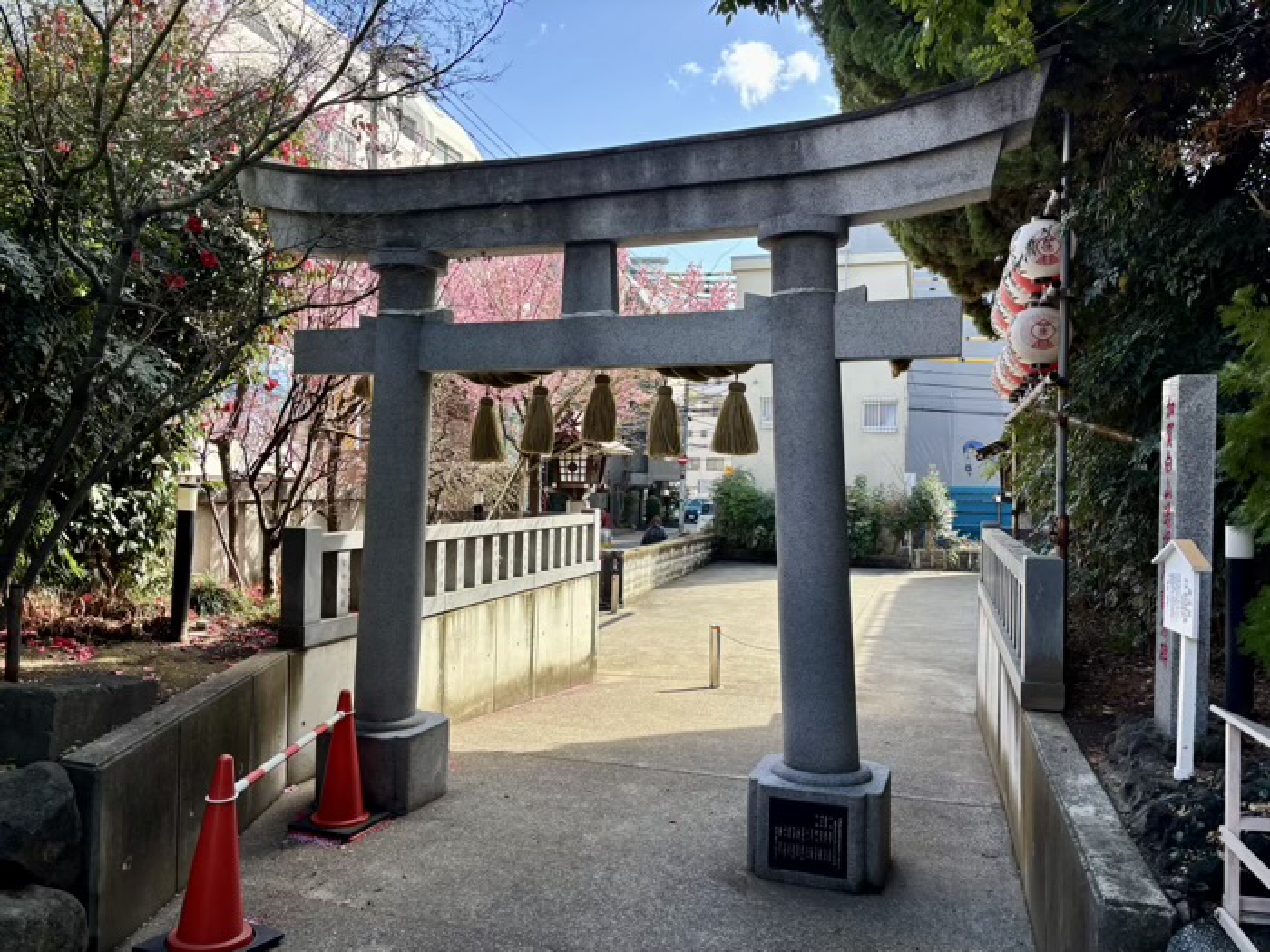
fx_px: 954
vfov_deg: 53.1
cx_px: 635
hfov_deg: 67.3
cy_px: 476
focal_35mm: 26
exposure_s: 1/597
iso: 50
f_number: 1.6
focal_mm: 5.96
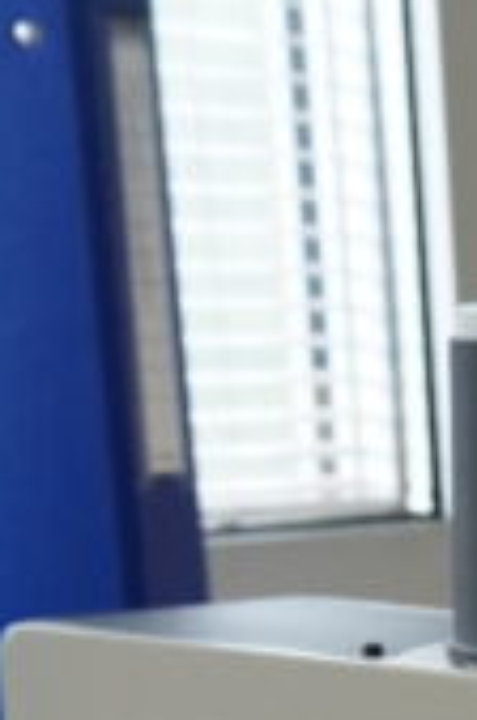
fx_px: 3273
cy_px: 1257
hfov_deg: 7.3
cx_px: 1446
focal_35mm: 164
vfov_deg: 11.7
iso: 1000
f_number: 4
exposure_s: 1/160
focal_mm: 18
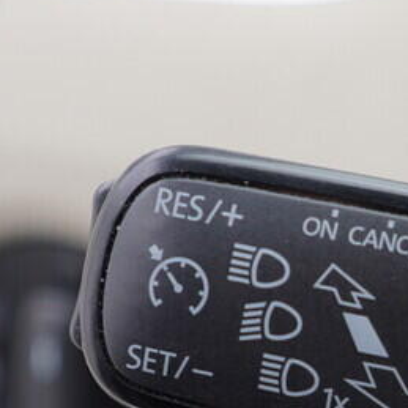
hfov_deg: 14.0
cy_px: 328
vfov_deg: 14.3
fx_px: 1614
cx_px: 466
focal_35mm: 121
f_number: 3.2
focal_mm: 24
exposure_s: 1/50
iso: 125
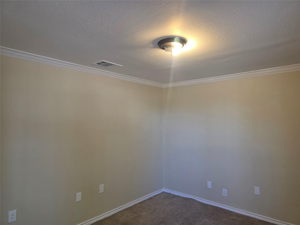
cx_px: 150
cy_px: 112
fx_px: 199
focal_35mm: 23
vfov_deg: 58.9
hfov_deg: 73.9
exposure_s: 1/120
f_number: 1.7
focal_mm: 6.3
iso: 200
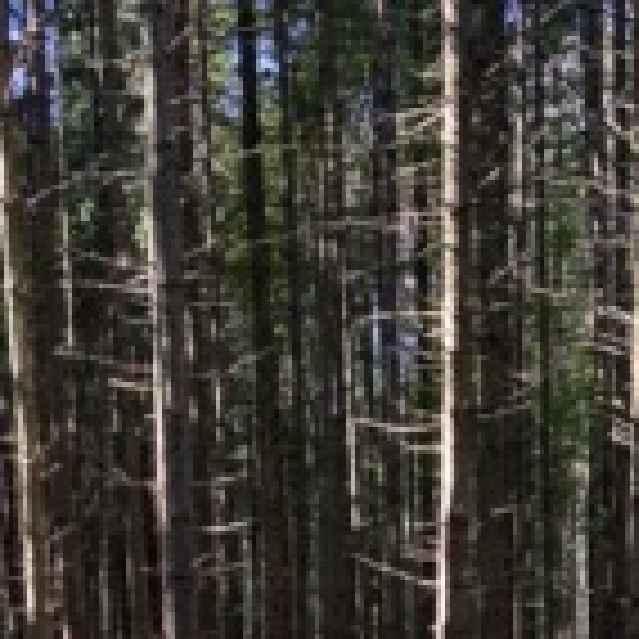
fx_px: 1190
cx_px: 335
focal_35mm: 57
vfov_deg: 26.5
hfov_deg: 30.0
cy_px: 776
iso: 100
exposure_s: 1/121
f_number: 1.8
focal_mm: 4.25
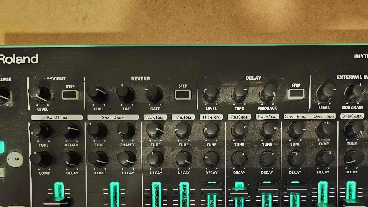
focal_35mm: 38
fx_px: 371
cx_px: 216
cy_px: 199
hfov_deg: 52.5
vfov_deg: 29.4
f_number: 1.7
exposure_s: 1/27.2
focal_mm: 6.3
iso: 640
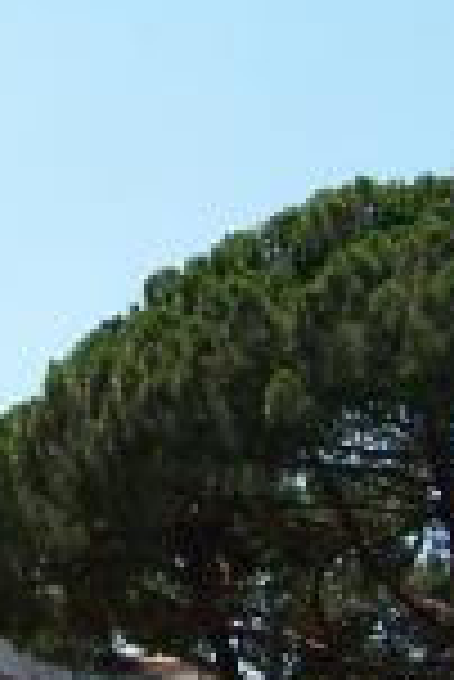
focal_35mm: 127
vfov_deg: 16.0
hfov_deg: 10.6
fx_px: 2397
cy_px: 167
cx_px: -126
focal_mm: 6
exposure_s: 1/350
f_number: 4.8
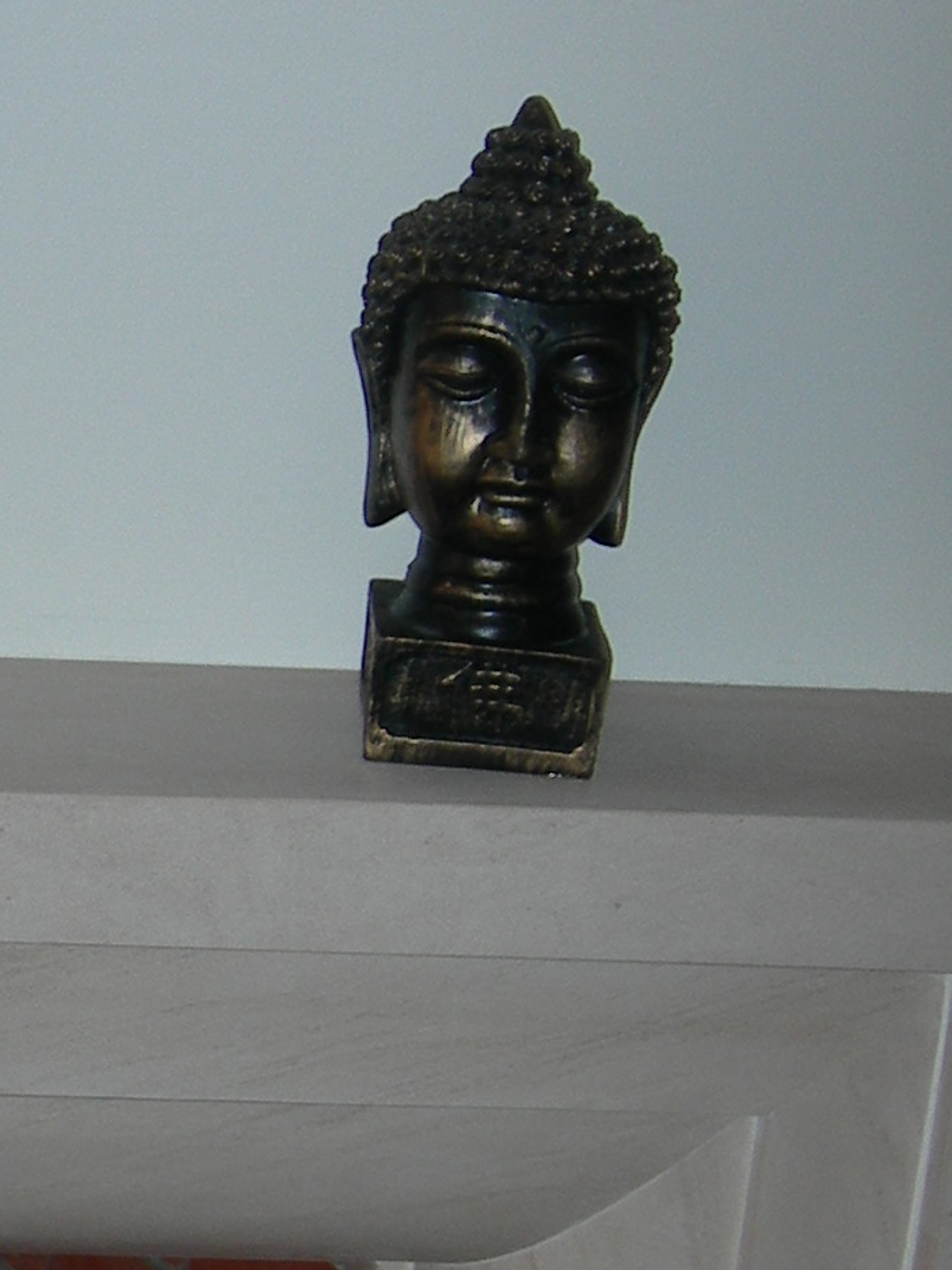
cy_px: 996
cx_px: -587
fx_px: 4694
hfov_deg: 11.0
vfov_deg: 15.3
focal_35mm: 128
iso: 50
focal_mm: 7.8
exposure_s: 1/60.1
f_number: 2.8
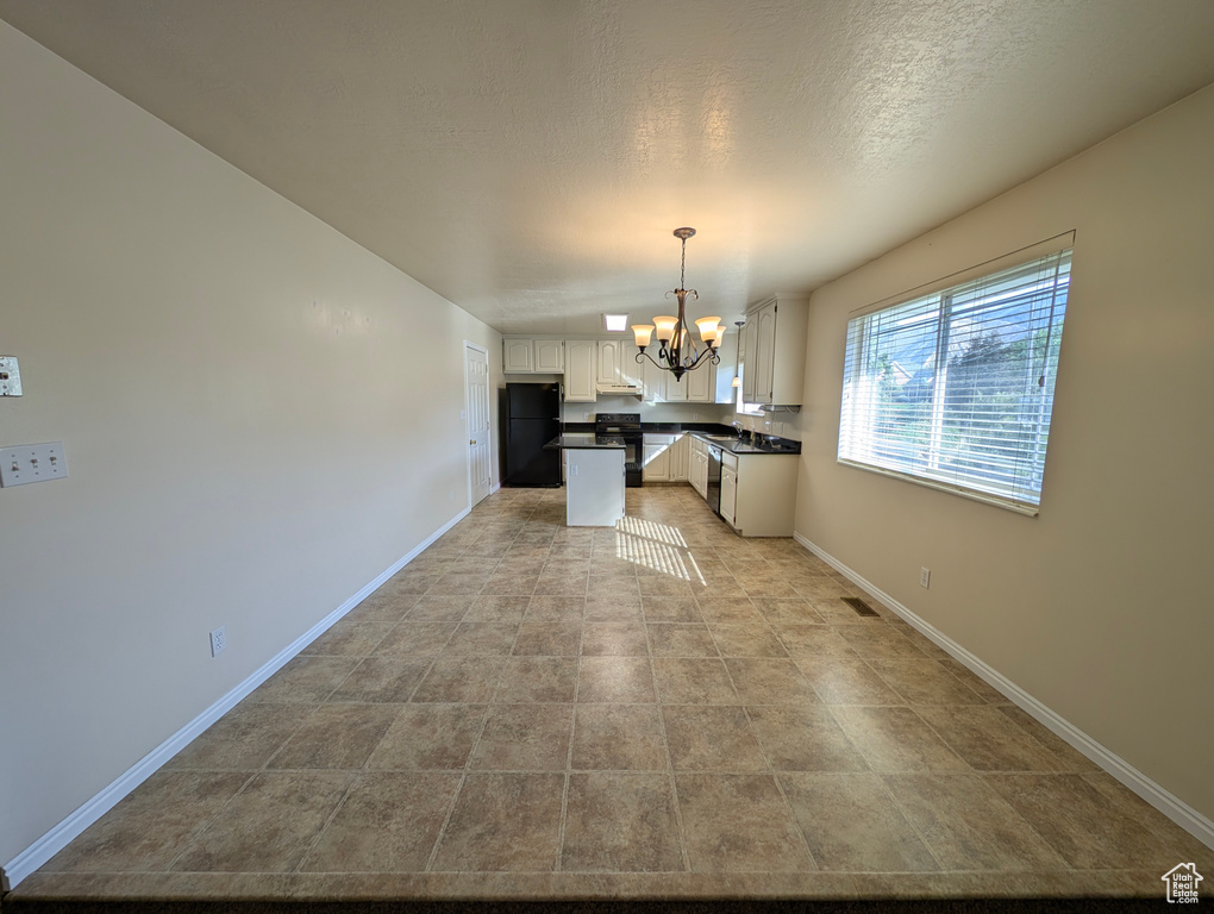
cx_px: 607
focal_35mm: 12
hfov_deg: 110.5
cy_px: 457
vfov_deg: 94.6
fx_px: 421
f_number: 1.95
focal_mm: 2.23
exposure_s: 1/120
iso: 41
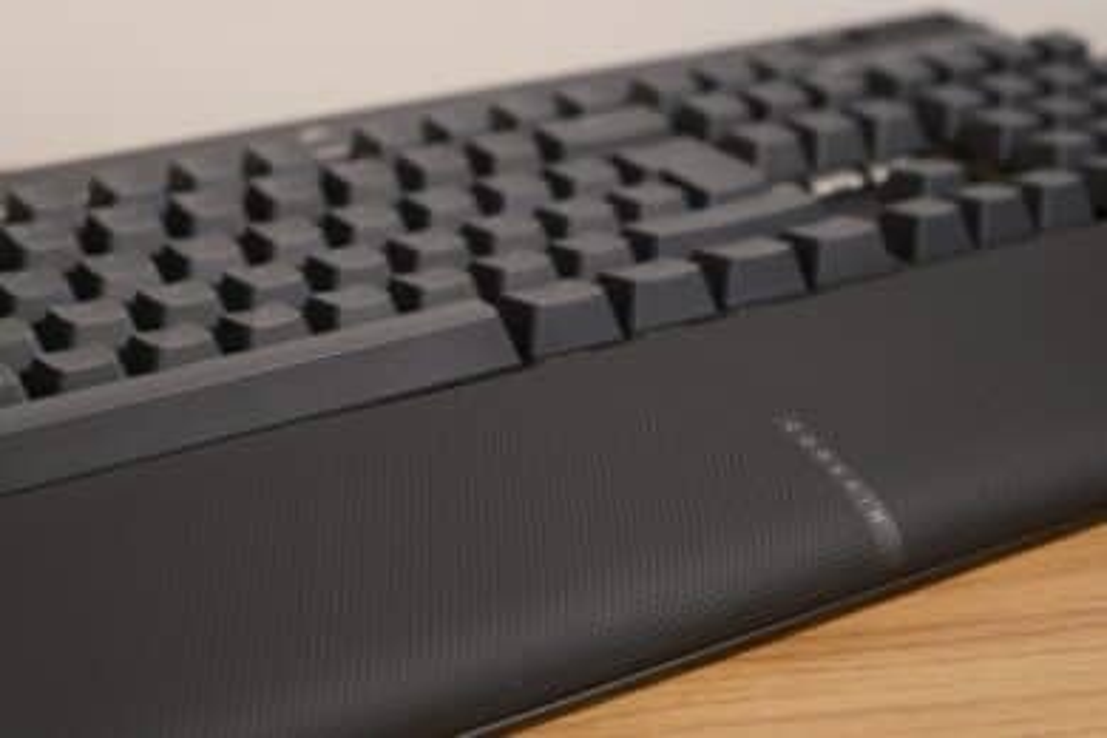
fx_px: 1968
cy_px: 369
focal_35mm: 64
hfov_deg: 31.4
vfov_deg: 21.2
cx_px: 554
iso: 800
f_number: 5.6
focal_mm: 42.7
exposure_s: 1/125
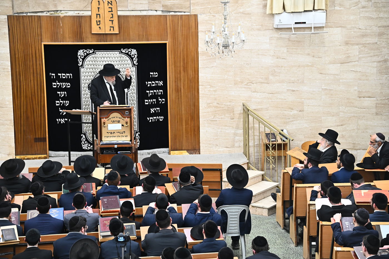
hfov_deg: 19.5
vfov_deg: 13.0
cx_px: 194
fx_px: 1134
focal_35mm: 105
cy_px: 130
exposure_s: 1/160
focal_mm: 105
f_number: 5
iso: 2000
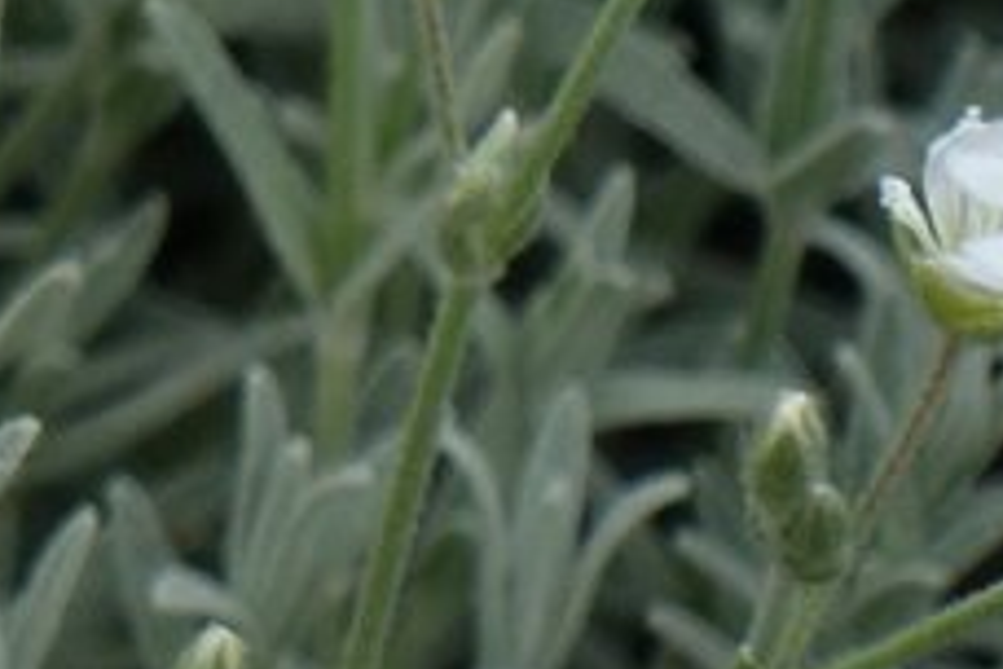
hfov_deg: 4.0
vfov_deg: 2.8
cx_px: -2503
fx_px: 13707
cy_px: -1402
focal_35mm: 492
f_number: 4
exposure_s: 1/100
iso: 125
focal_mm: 25.7
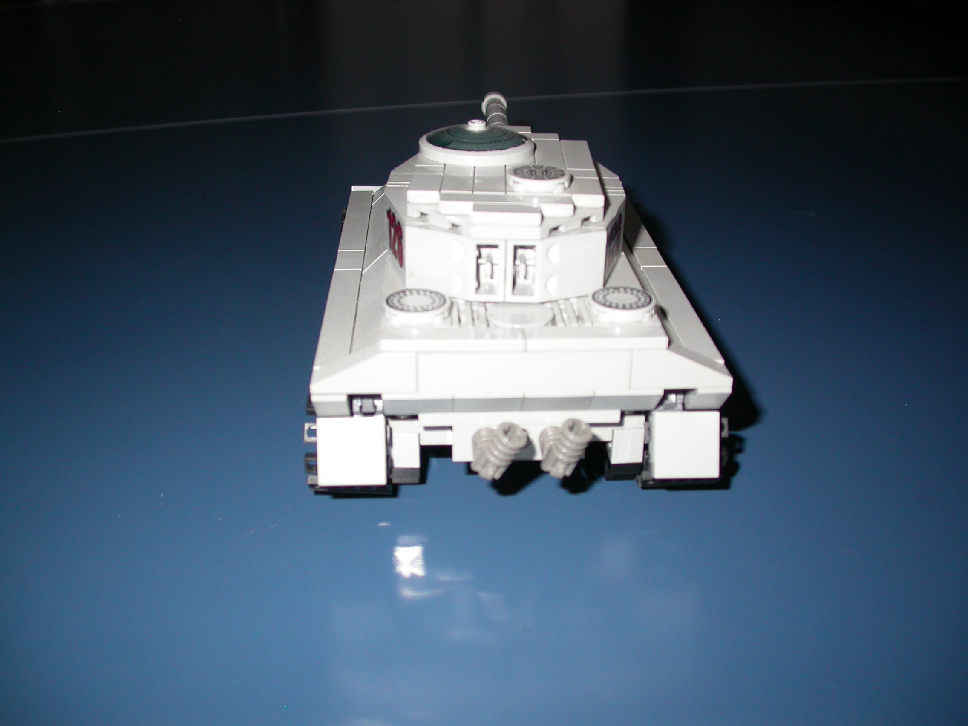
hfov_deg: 49.0
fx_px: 1063
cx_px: 484
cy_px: 363
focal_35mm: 38
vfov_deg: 37.7
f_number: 2.6
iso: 100
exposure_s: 1/60
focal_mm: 7.85
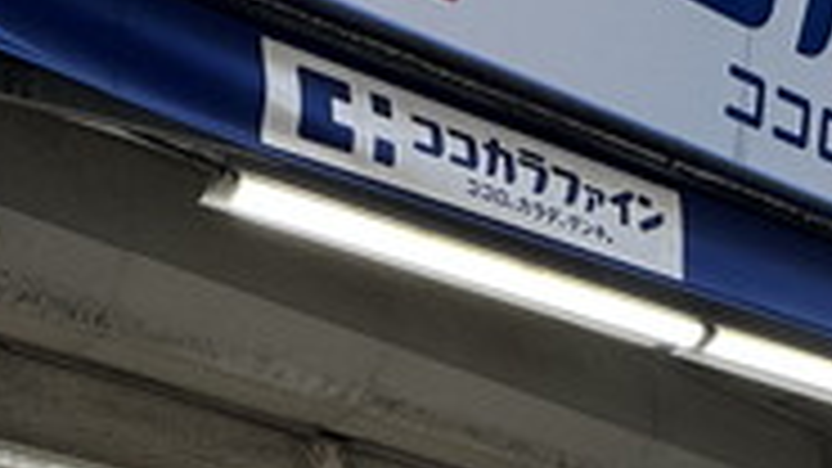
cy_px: 932
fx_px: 1456
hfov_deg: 31.9
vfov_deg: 14.9
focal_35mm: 66
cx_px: 364
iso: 80
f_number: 2.2
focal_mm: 2.22
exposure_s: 1/100
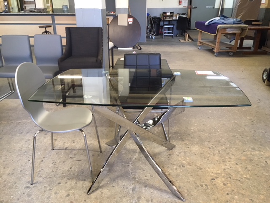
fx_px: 226
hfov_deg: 61.7
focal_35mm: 29
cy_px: 102
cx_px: 135
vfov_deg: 48.2
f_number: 2.2
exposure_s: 1/30
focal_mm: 4.15
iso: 160
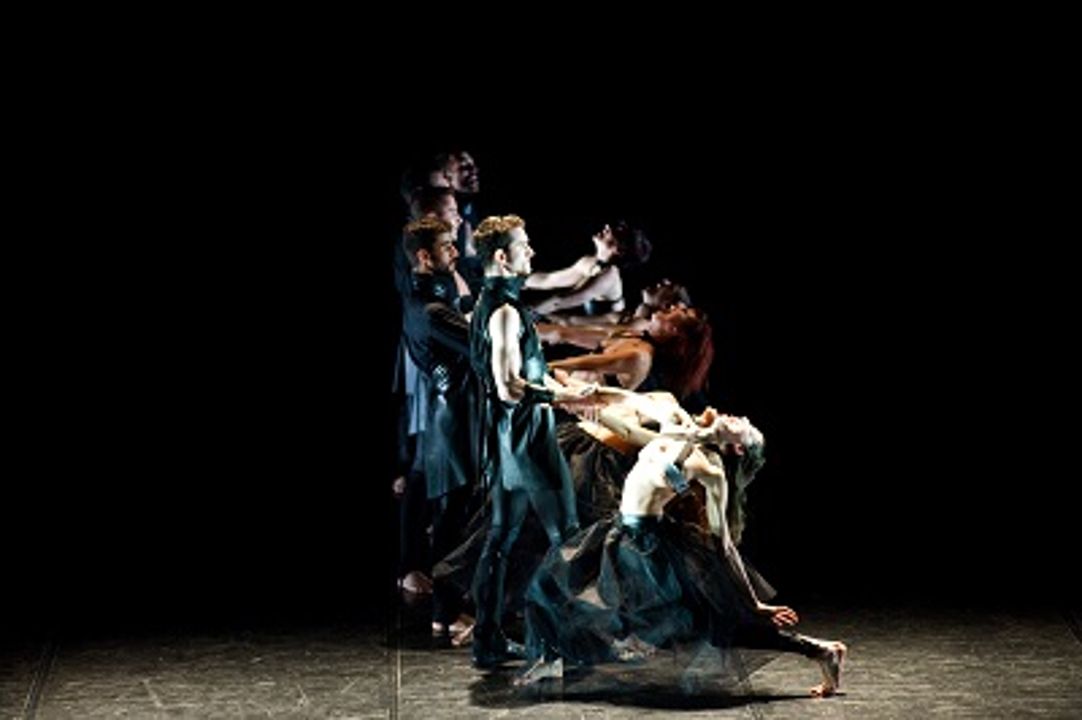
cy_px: 360
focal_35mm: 200
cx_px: 541
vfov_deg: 6.9
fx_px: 6006
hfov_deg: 10.3
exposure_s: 1/320
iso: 3200
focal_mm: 200
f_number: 2.8
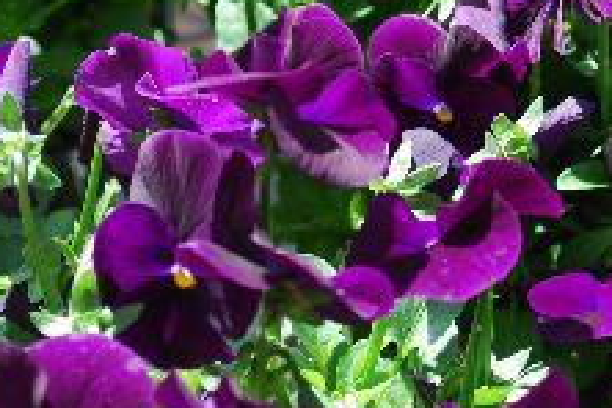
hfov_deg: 15.6
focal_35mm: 130
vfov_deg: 10.5
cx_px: 513
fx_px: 2210
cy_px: 130
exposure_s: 1/60
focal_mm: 48
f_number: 8
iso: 140
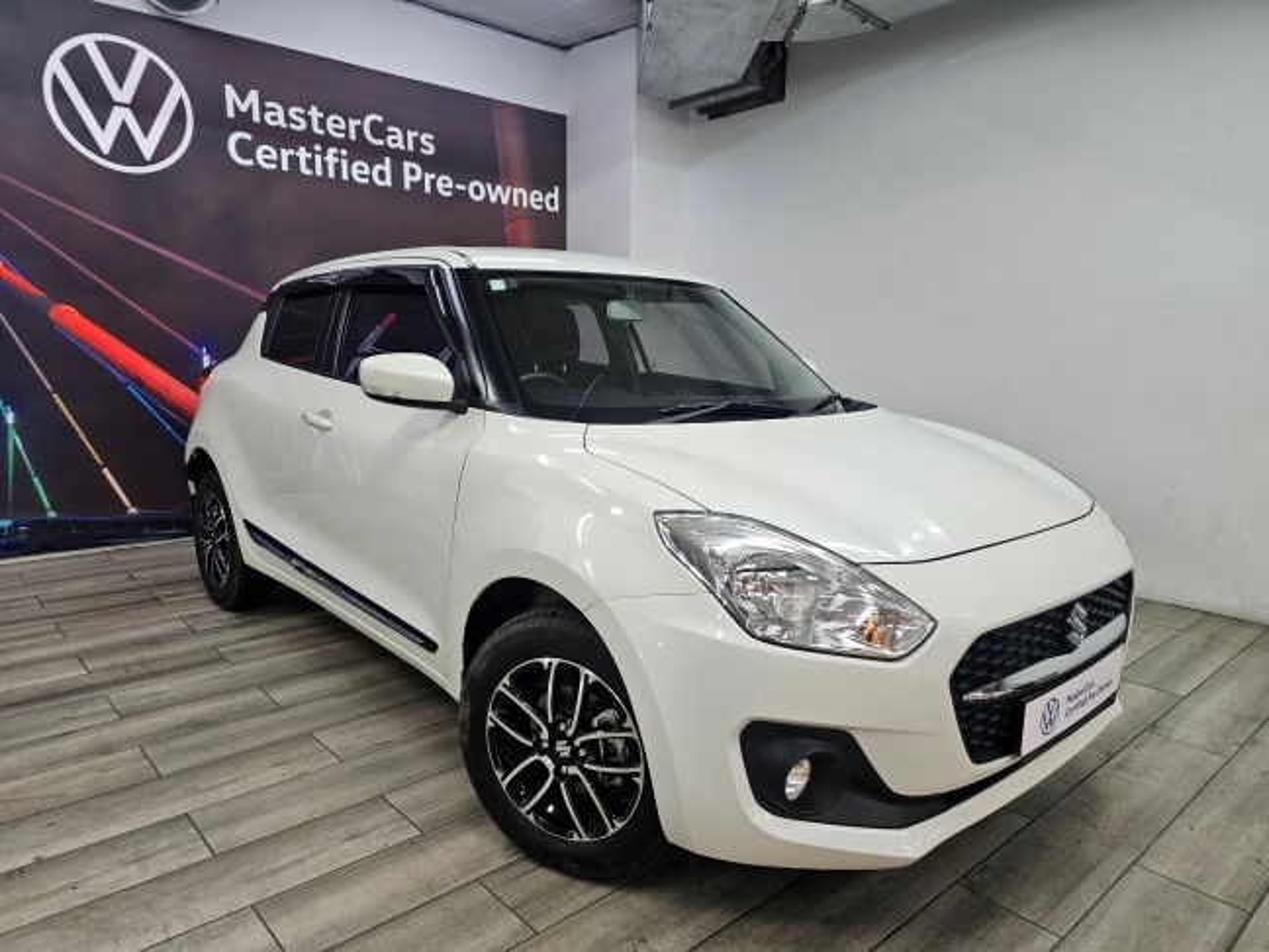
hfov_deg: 73.9
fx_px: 843
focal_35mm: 23
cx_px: 634
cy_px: 476
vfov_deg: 58.9
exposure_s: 1/100
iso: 250
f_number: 1.7
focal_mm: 6.3
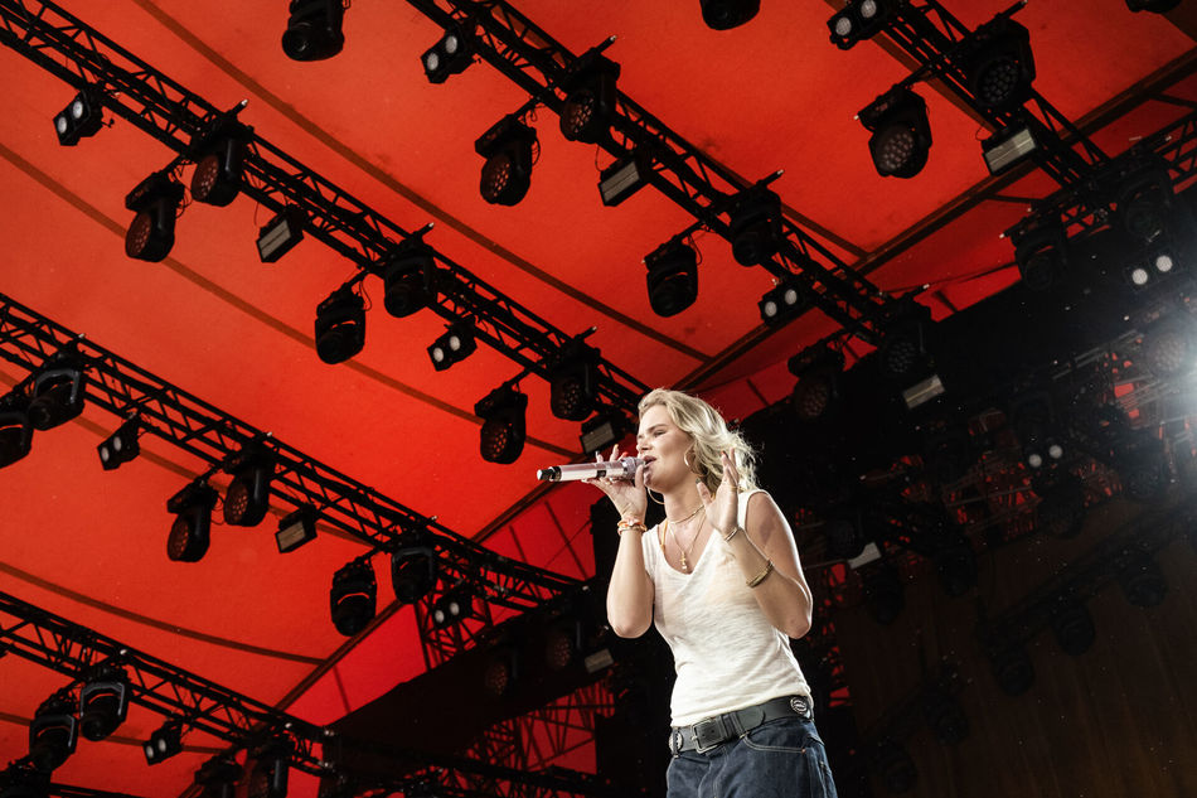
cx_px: 598
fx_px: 1596
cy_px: 399
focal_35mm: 48
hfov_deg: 41.1
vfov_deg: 28.1
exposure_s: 1/2000
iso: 1250
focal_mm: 32.1
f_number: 3.6
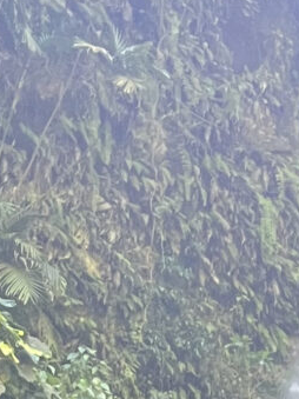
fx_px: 1809
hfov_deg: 9.3
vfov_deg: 10.3
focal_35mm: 157
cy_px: 1068
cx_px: 408
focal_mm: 5.1
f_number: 1.6
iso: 125
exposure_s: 1/95
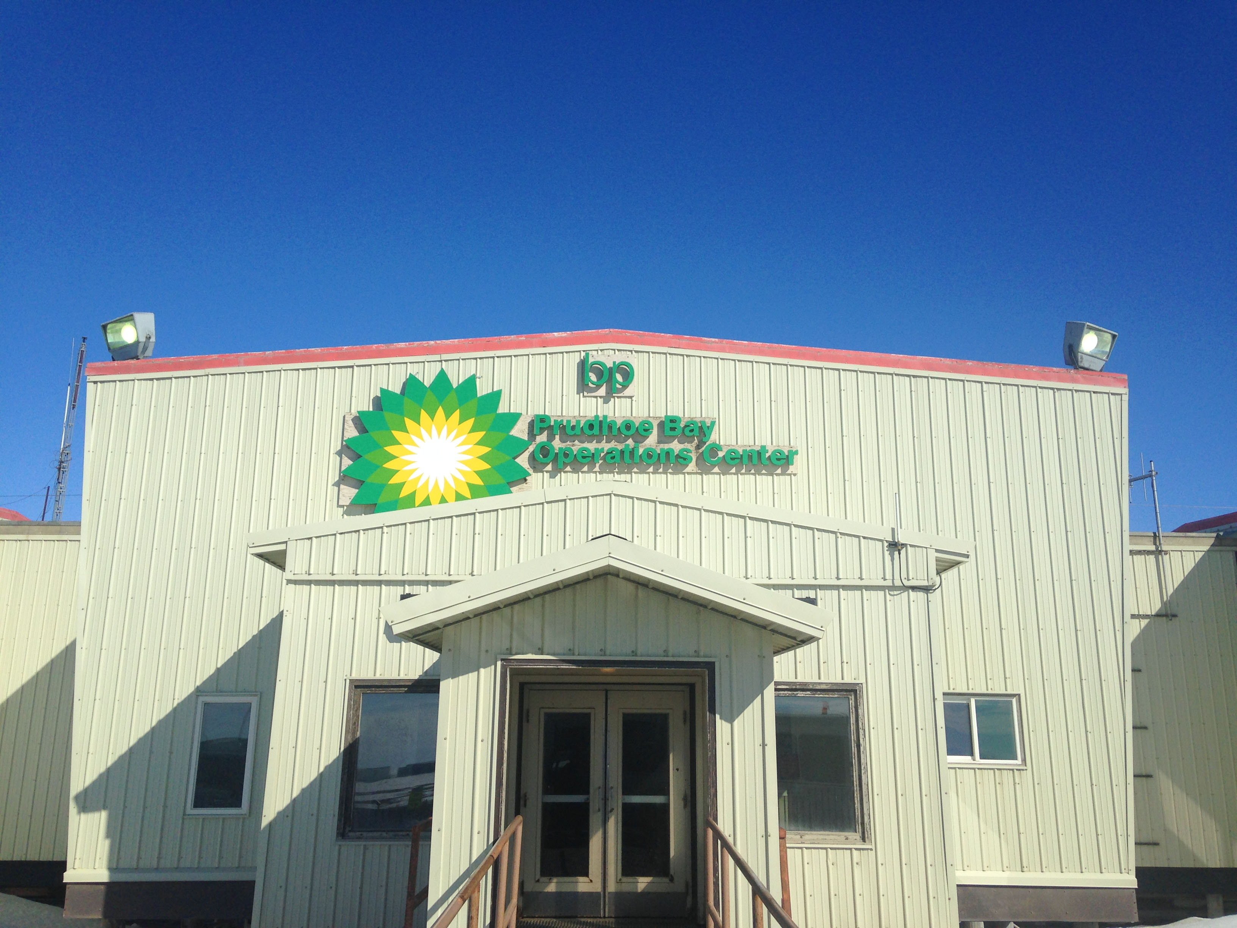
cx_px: 618
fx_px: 1179
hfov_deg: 55.4
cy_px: 464
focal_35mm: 33
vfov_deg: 42.9
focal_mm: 4.12
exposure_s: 1/4184
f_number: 2.4
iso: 50
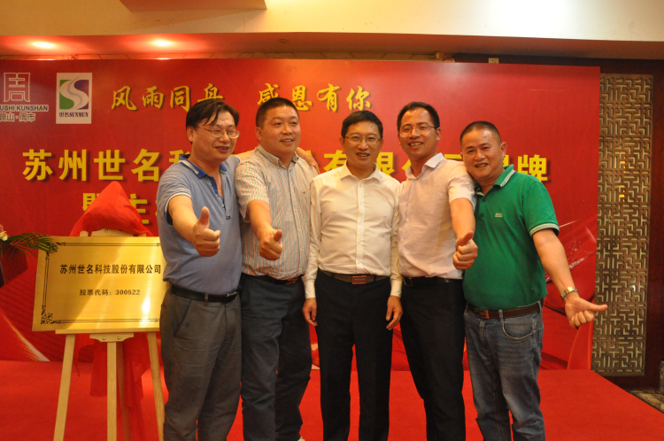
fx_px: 497
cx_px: 332
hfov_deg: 67.4
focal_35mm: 27
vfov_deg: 47.8
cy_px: 220
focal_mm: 18
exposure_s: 1/40
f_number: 8
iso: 3200
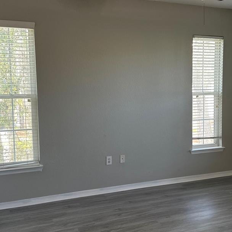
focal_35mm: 42
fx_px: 318
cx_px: 135
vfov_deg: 40.0
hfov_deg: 39.9
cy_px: 113
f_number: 1.78
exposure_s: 1/60
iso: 125
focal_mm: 6.86
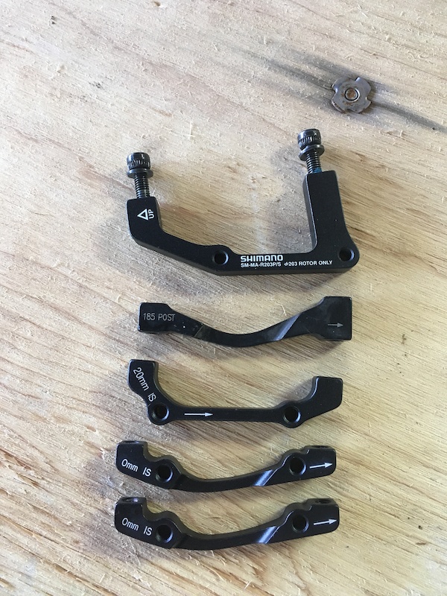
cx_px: 224
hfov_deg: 48.2
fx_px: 499
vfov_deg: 61.7
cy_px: 298
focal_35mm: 29
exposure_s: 1/30
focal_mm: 4.15
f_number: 2.2
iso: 125
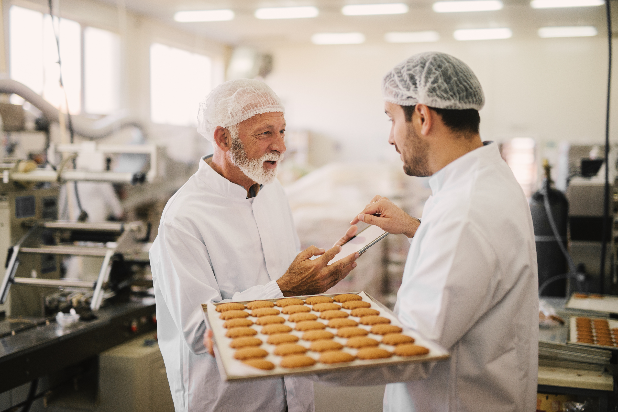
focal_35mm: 50
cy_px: 206
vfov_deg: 27.0
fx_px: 859
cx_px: 309
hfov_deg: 39.6
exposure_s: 1/250
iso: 400
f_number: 1.6
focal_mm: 50
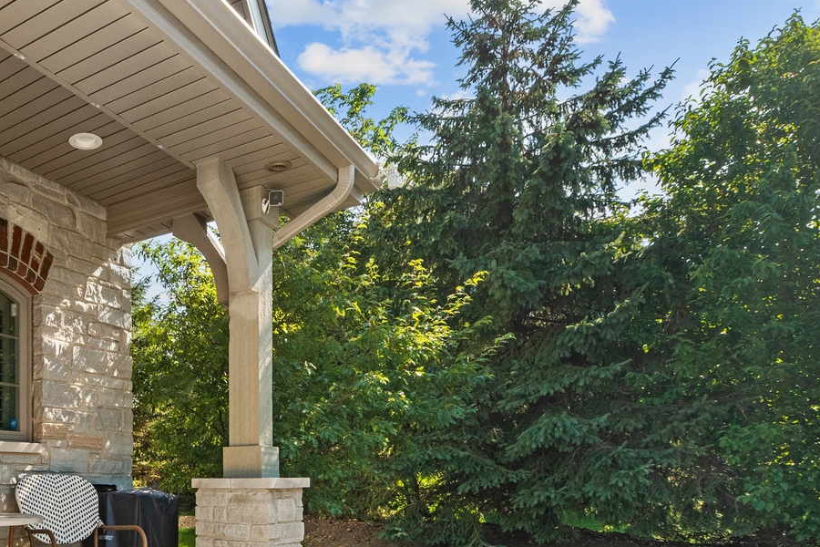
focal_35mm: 27
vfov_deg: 45.0
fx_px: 615
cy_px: 454
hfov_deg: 59.3
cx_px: 110
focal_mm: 10
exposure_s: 1/320
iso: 400
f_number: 9
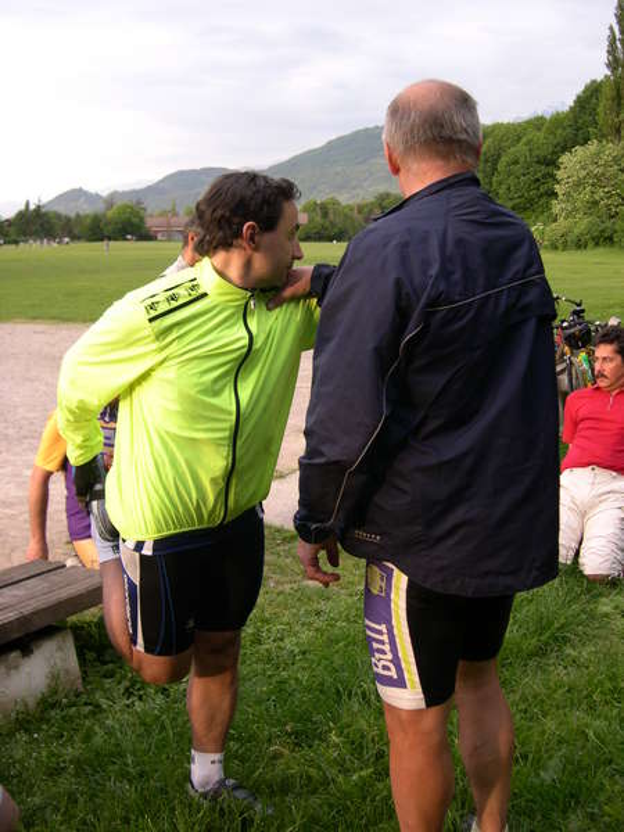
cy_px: 416
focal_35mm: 38
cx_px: 312
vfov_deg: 49.0
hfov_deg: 37.7
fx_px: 913
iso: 100
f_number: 2.8
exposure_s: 1/74.2
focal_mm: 8
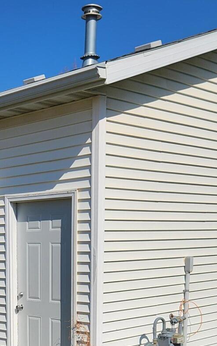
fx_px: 586
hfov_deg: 20.5
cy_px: 340
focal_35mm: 62
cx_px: 20
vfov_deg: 30.8
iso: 20
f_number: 1.8
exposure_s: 1/3850
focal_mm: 5.4
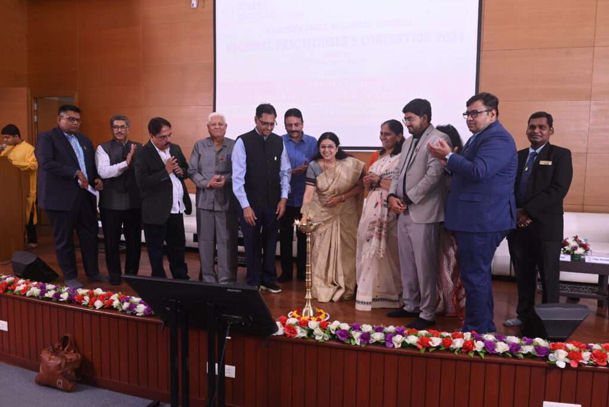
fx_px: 474
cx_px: 304
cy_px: 204
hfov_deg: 65.4
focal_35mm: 28
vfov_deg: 46.5
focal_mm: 28
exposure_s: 1/125
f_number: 4.5
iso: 500
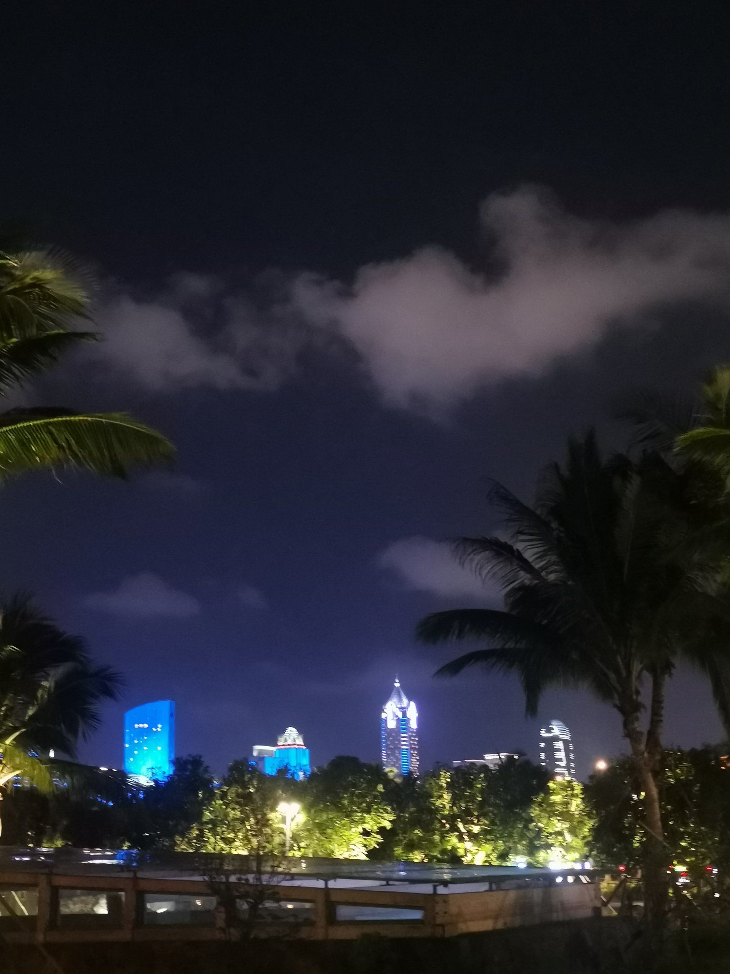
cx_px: 365
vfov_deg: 39.7
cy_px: 487
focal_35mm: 48
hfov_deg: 30.3
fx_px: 1350
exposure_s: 1/25
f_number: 1.8
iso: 1250
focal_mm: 4.75
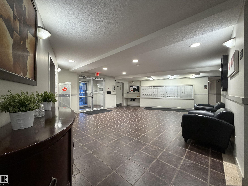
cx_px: 124
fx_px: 100
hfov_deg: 102.1
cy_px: 93
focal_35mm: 14
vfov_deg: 85.7
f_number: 2.2
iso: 250
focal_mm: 2.22
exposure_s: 1/60
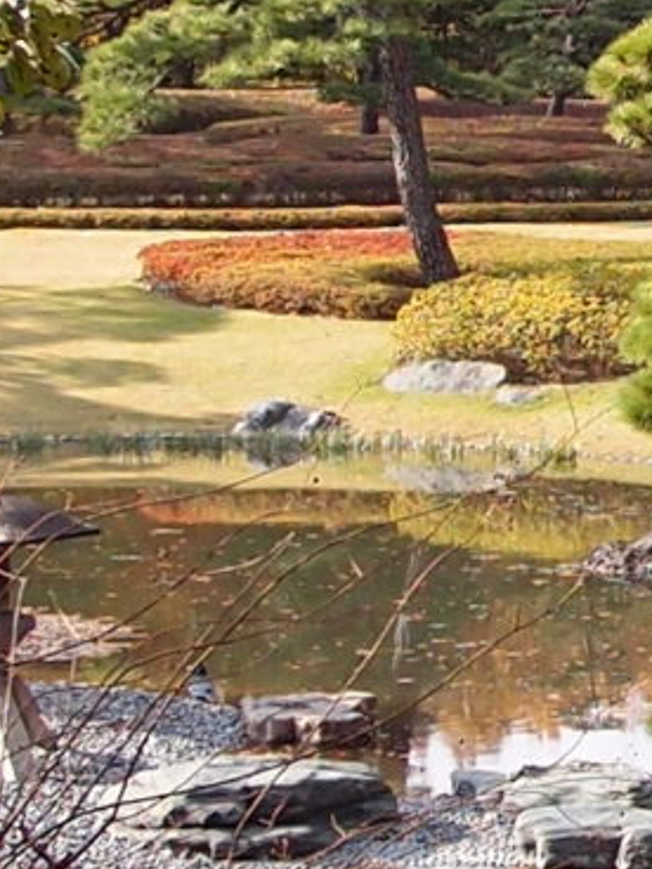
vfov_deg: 10.1
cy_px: 394
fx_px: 4897
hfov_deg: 7.5
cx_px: 987
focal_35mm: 195
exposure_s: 1/100
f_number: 2.2
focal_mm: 6
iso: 100
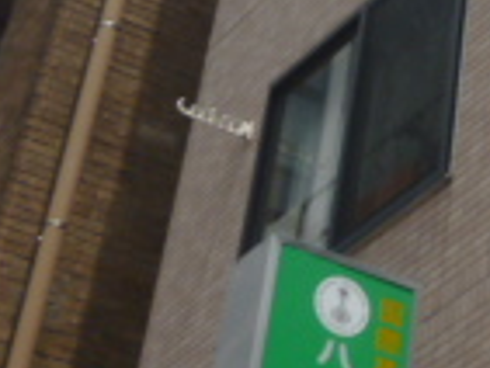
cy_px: -208
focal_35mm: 127
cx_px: 827
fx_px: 1799
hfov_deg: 14.1
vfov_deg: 11.2
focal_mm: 5
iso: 100
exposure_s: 1/160
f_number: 9
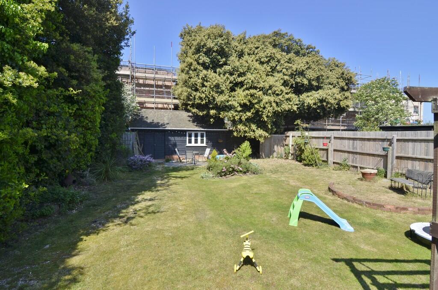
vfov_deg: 71.8
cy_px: 145
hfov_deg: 95.1
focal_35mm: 16
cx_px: 219
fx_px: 200
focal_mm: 11
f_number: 8
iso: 200
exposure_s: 1/250
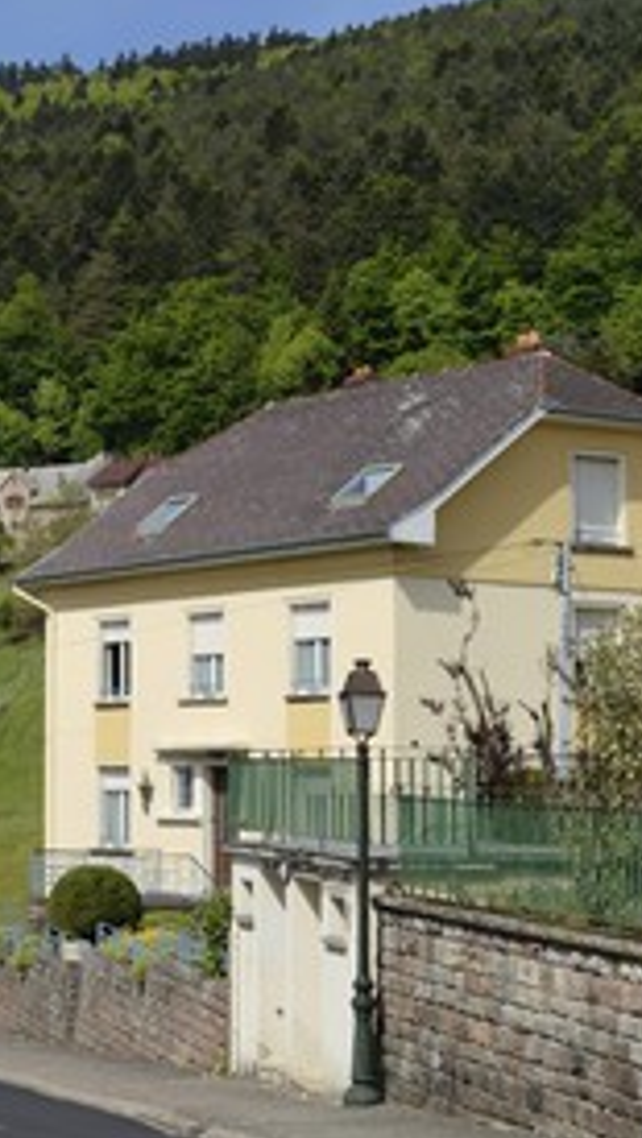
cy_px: 567
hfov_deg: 15.0
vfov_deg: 26.5
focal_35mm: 80
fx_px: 2417
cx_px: 54
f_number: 13
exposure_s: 1/320
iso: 200
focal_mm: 50
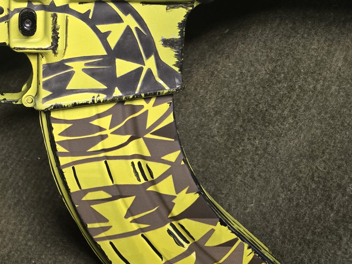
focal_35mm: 51
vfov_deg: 27.4
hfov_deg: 33.0
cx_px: -33
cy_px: 21
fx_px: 519
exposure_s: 1/120
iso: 160
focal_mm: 5.4
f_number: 1.8
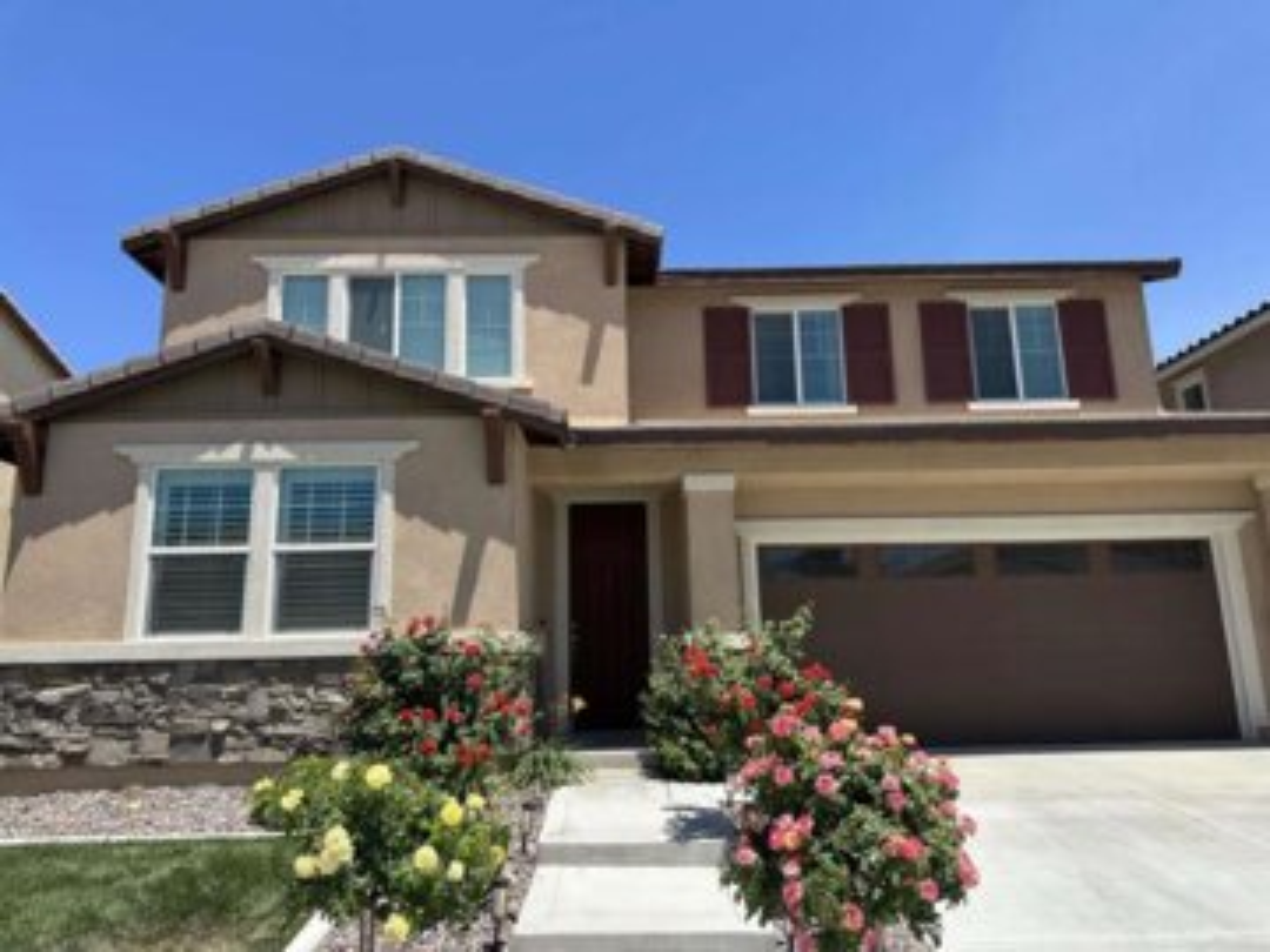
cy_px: 476
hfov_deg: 71.6
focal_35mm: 24
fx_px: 881
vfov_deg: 56.8
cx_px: 635
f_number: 1.78
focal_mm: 6.86
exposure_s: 1/3597
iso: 80
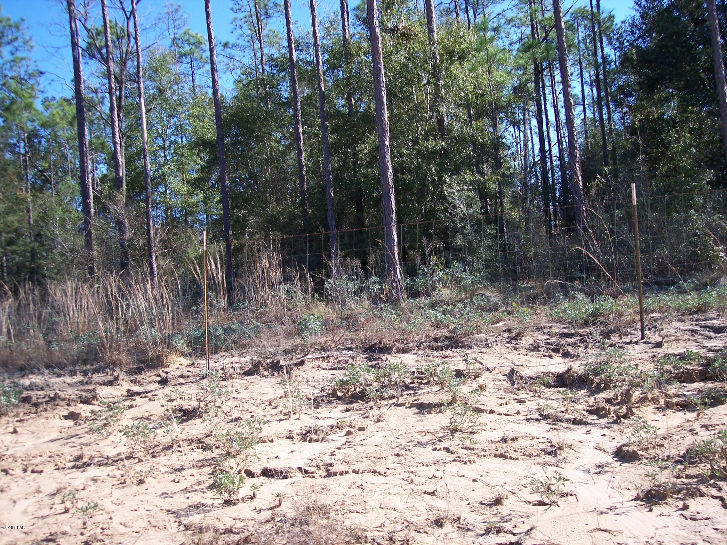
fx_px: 819
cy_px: 272
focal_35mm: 39
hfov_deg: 47.9
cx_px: 364
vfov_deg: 36.8
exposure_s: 1/350
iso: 100
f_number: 3.4
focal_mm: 8
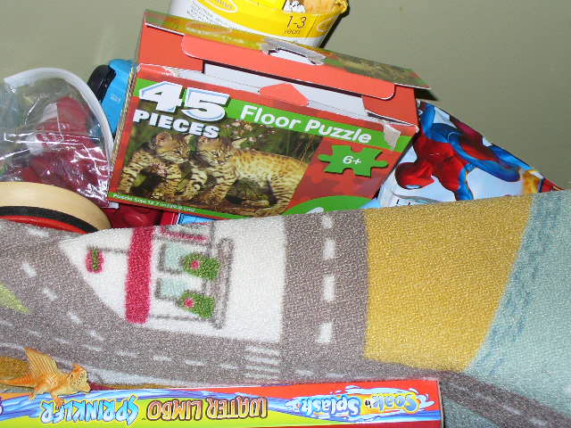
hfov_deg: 36.8
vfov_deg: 28.0
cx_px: 286
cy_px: 214
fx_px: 858
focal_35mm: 52
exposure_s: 1/30
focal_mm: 7
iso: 100
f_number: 2.9
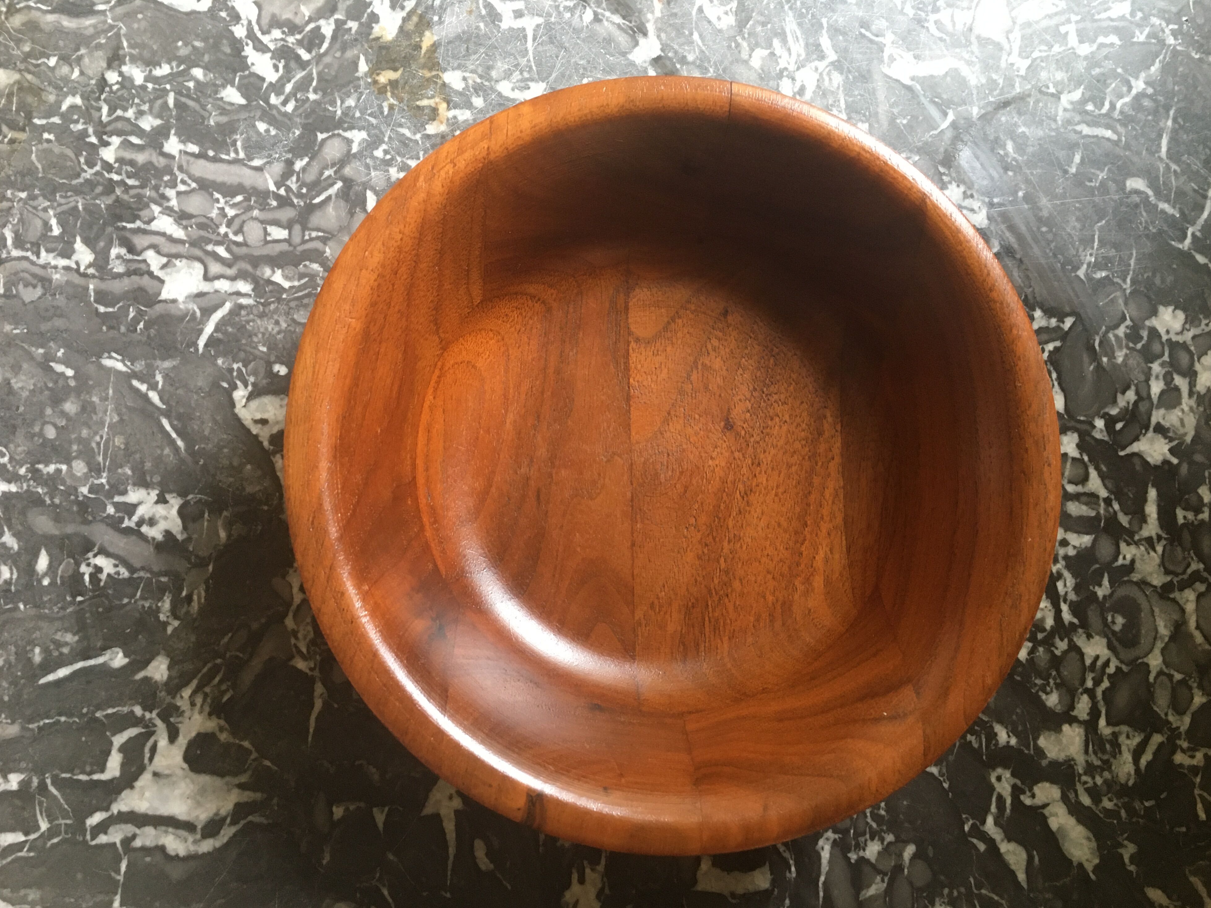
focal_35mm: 30
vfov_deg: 46.8
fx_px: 1049
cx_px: 601
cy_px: 468
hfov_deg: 60.0
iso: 160
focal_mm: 4.15
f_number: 2.2
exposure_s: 1/33
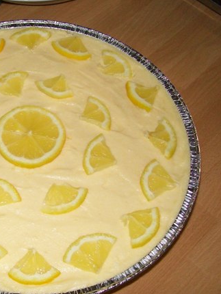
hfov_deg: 25.9
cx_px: 31
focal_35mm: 55
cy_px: 156
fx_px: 468
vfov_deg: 34.9
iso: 160
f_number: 2.7
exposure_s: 1/60
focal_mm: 6.1
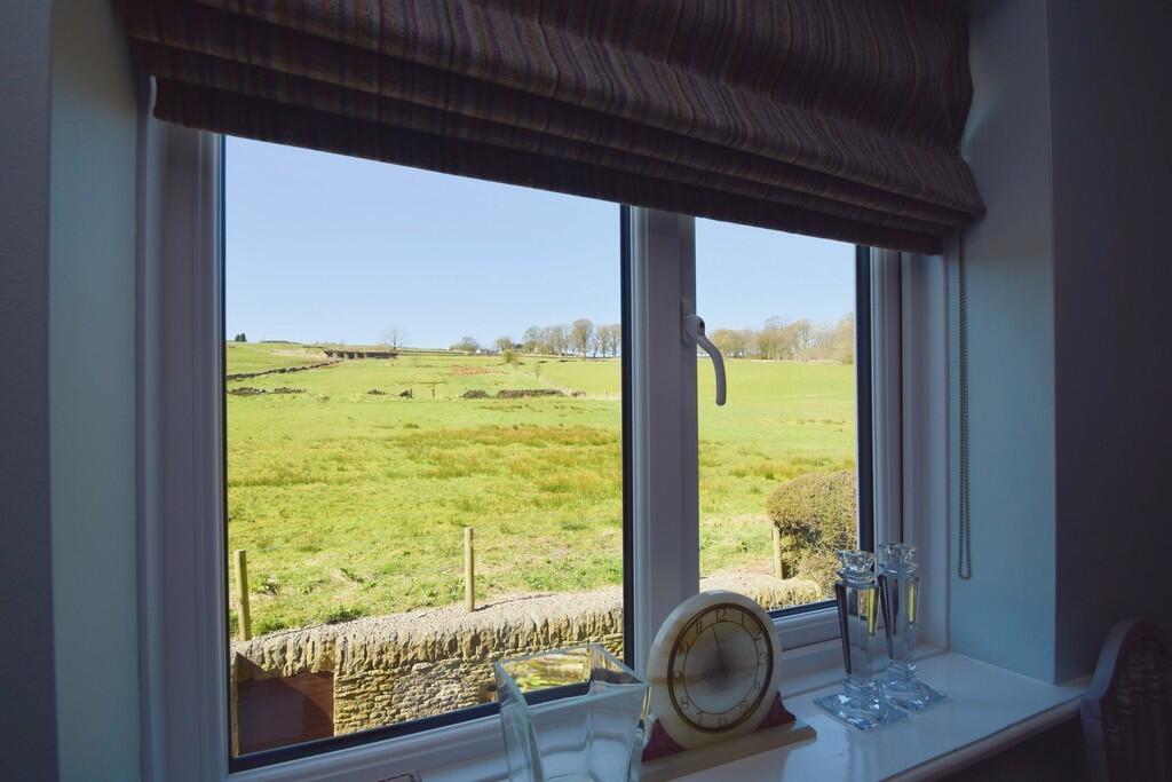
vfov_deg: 77.3
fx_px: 488
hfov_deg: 100.4
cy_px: 391
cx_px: 586
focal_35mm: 15
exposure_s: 1/200
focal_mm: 10
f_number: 10
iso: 220
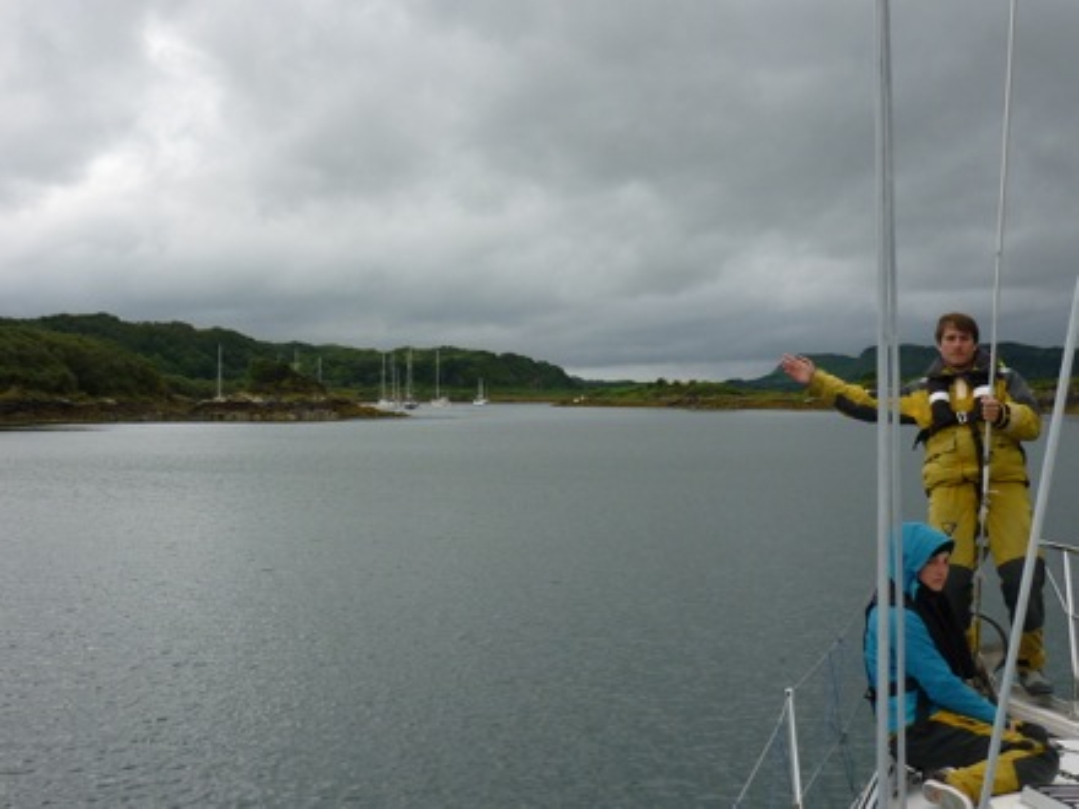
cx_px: 540
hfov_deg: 40.4
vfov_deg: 30.9
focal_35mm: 47
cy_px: 404
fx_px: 1465
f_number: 2.8
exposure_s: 1/250
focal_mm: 5.5
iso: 80
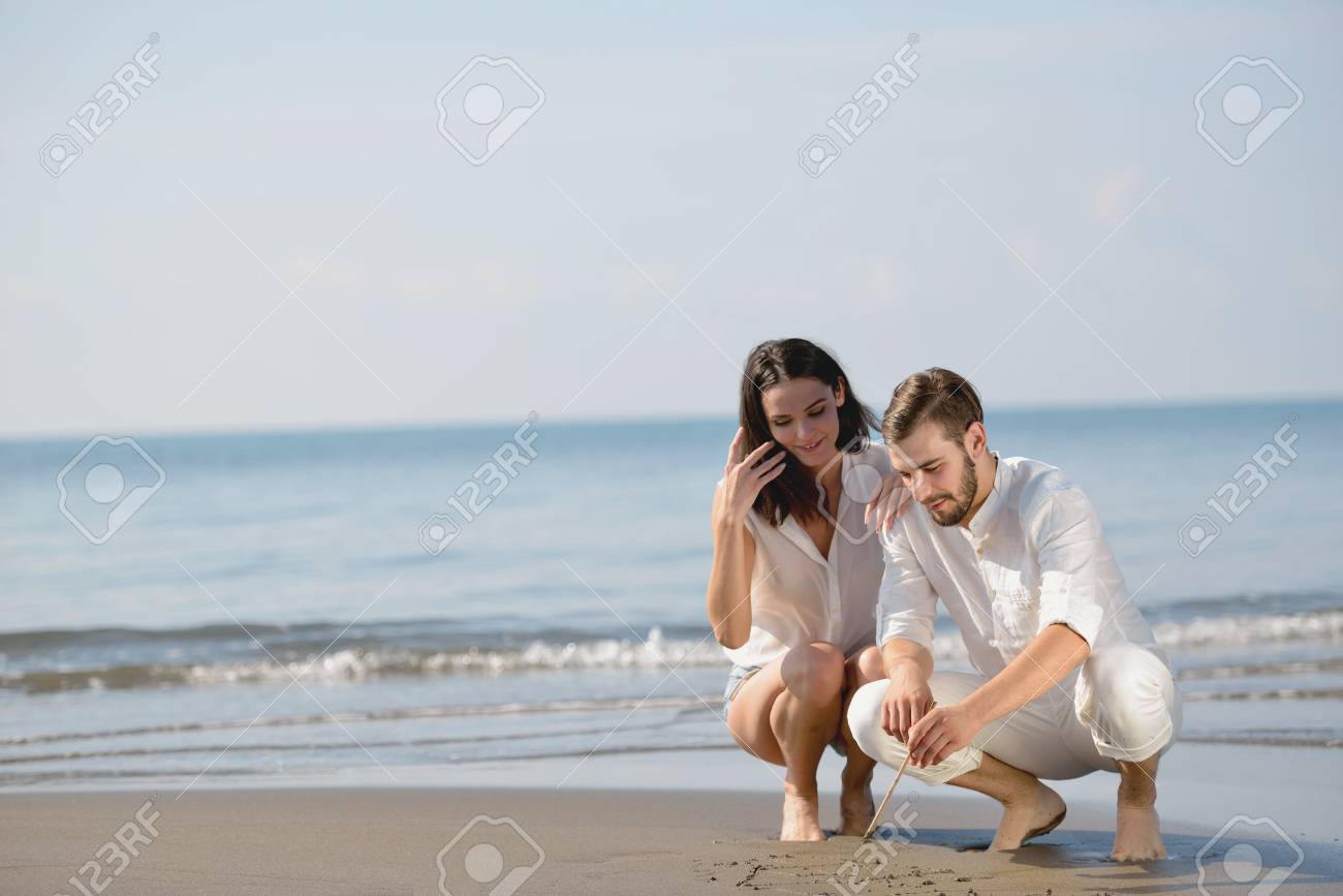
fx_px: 4178
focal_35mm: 112
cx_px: 672
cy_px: 448
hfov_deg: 18.3
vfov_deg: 12.2
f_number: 3.5
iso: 64
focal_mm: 112
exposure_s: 1/800
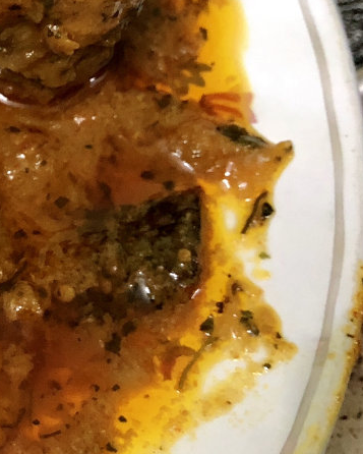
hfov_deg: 14.5
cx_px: -201
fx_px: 1316
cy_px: 71
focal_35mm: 98
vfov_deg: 19.3
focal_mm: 3.99
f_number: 1.8
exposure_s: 1/6
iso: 100
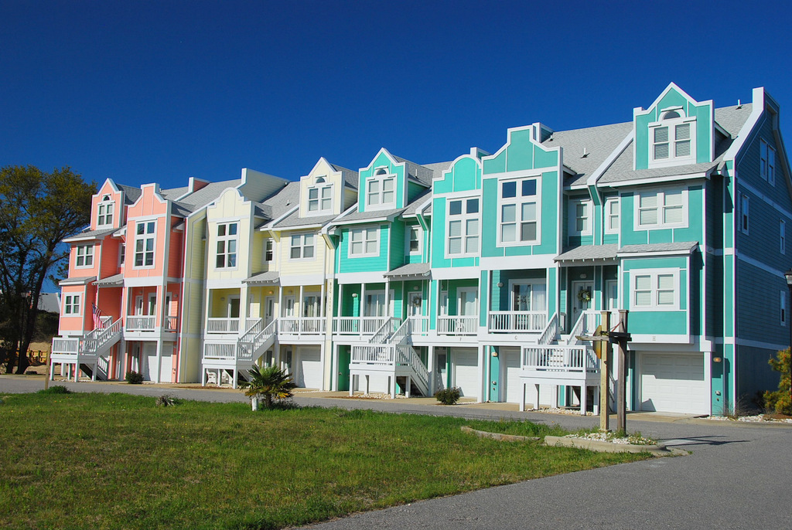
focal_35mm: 39
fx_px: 859
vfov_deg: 34.3
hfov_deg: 49.5
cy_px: 265
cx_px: 396
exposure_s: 1/320
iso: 200
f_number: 9
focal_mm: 26
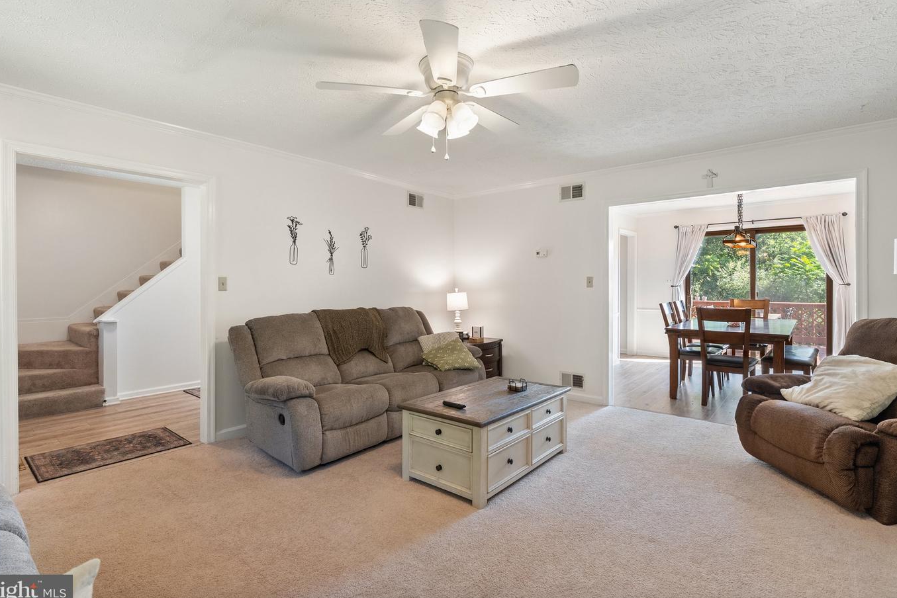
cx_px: 446
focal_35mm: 17
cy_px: 291
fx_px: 424
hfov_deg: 93.3
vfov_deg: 70.5
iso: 640
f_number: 8
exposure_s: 1/1.25
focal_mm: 16
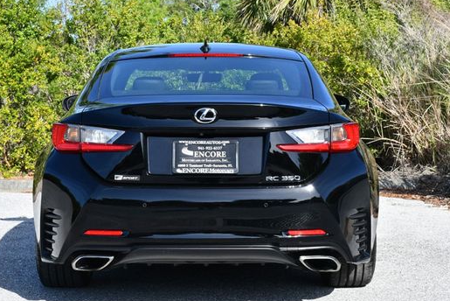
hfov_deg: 23.4
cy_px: 149
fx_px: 1088
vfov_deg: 15.7
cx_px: 202
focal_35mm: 87
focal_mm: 35
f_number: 8
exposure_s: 1/250
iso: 160
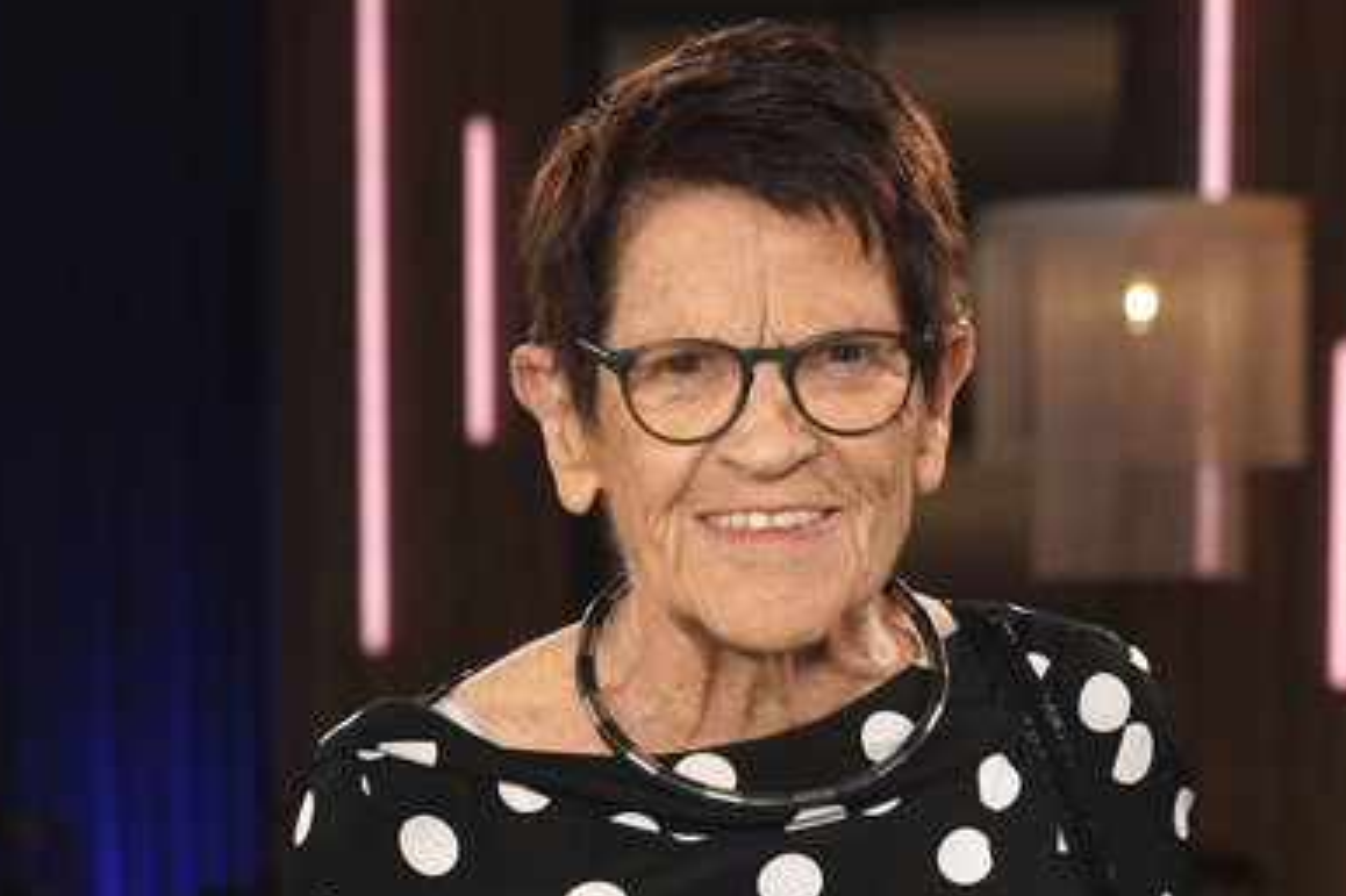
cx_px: 734
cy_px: 481
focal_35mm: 69
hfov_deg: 29.2
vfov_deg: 19.7
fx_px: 2579
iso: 1600
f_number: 5
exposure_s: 1/200
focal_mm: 59
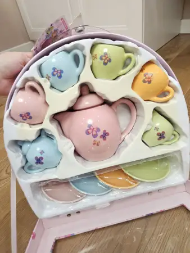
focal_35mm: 23
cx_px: 95
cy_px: 126
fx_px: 168
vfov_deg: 73.9
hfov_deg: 58.9
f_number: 1.8
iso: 500
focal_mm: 5.4
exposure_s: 1/120
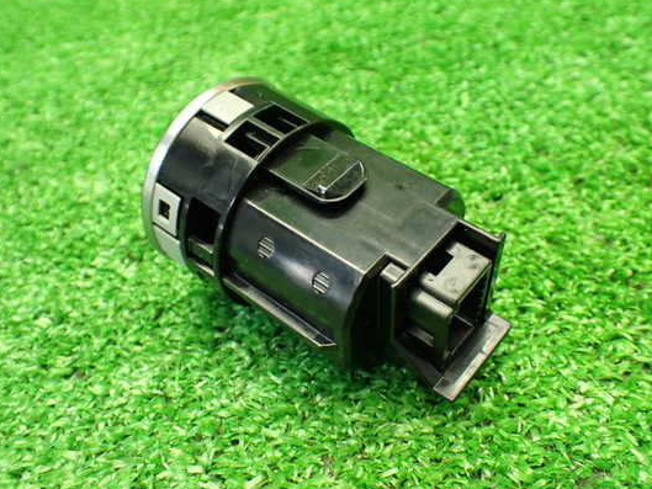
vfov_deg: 41.8
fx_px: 641
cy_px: 240
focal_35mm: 34
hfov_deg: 53.9
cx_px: 341
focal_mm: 5.4
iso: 800
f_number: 2.3
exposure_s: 1/80
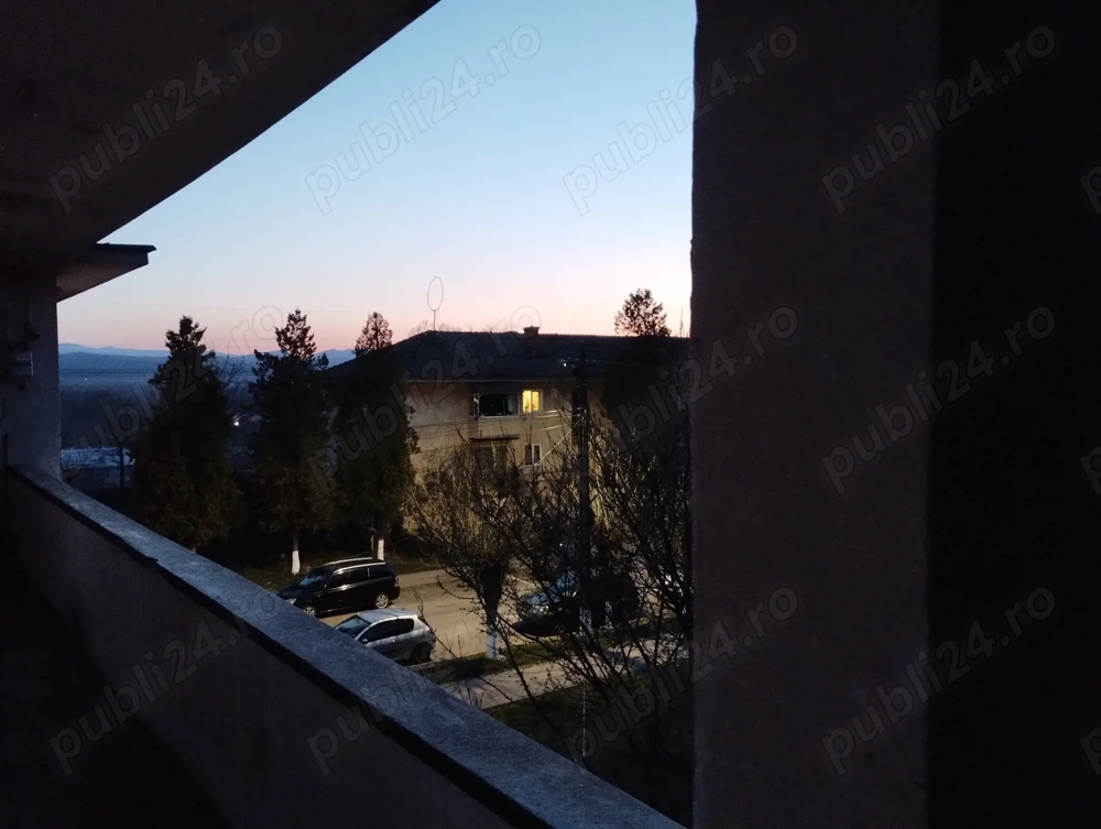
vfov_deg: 49.9
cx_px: 550
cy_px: 414
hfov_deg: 63.4
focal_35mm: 28
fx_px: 892
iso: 1978
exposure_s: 1/17
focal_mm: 4.27
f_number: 1.8
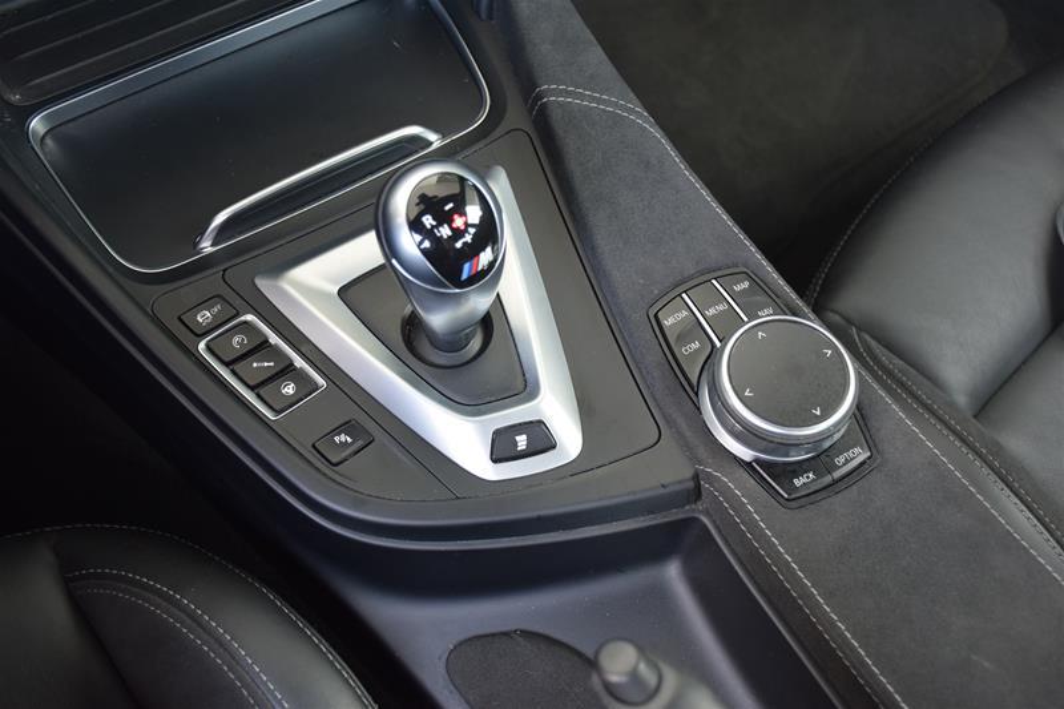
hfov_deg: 47.9
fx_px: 1197
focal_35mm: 40
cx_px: 532
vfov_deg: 33.0
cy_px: 354
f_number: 4
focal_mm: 27
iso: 720
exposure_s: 1/60
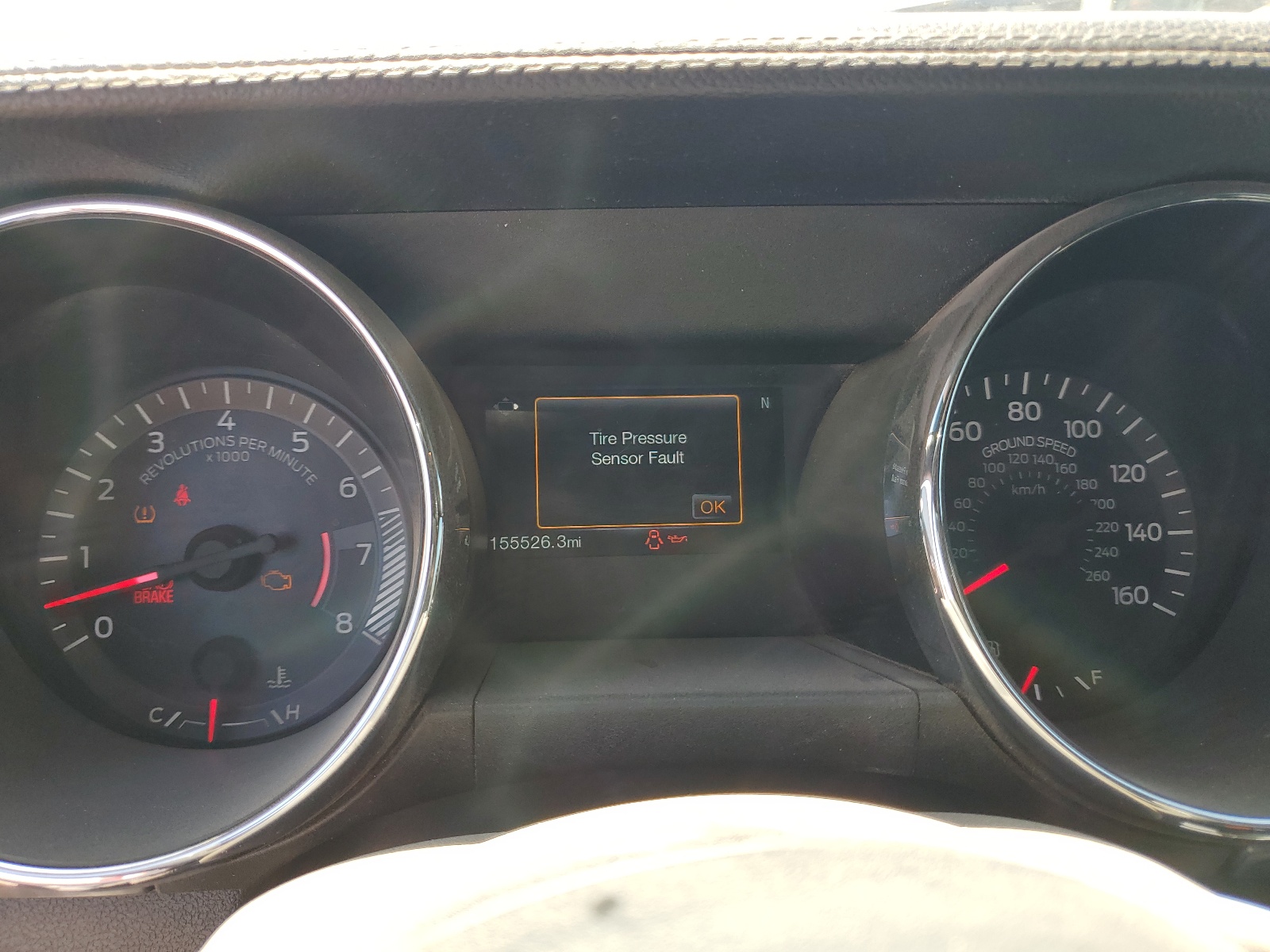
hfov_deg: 67.3
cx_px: 635
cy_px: 476
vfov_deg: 53.1
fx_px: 954
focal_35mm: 26
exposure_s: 1/286
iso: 50
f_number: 1.5
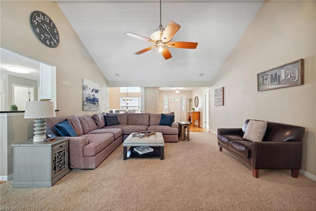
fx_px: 123
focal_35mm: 14
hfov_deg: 104.2
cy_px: 106
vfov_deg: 81.2
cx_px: 158
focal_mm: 14
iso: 400
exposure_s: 1/4
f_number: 8
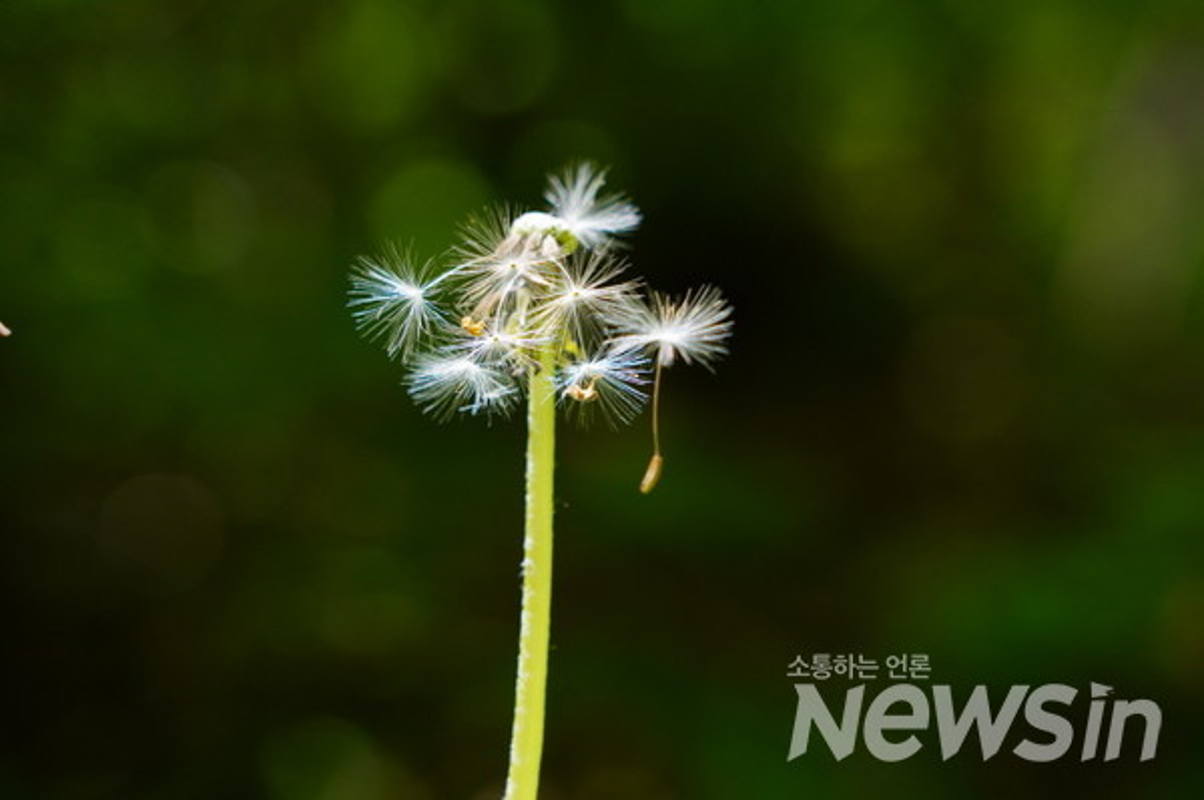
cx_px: 602
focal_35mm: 105
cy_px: 400
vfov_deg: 13.0
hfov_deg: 19.5
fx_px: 3509
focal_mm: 105
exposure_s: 1/400
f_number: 6.3
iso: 320
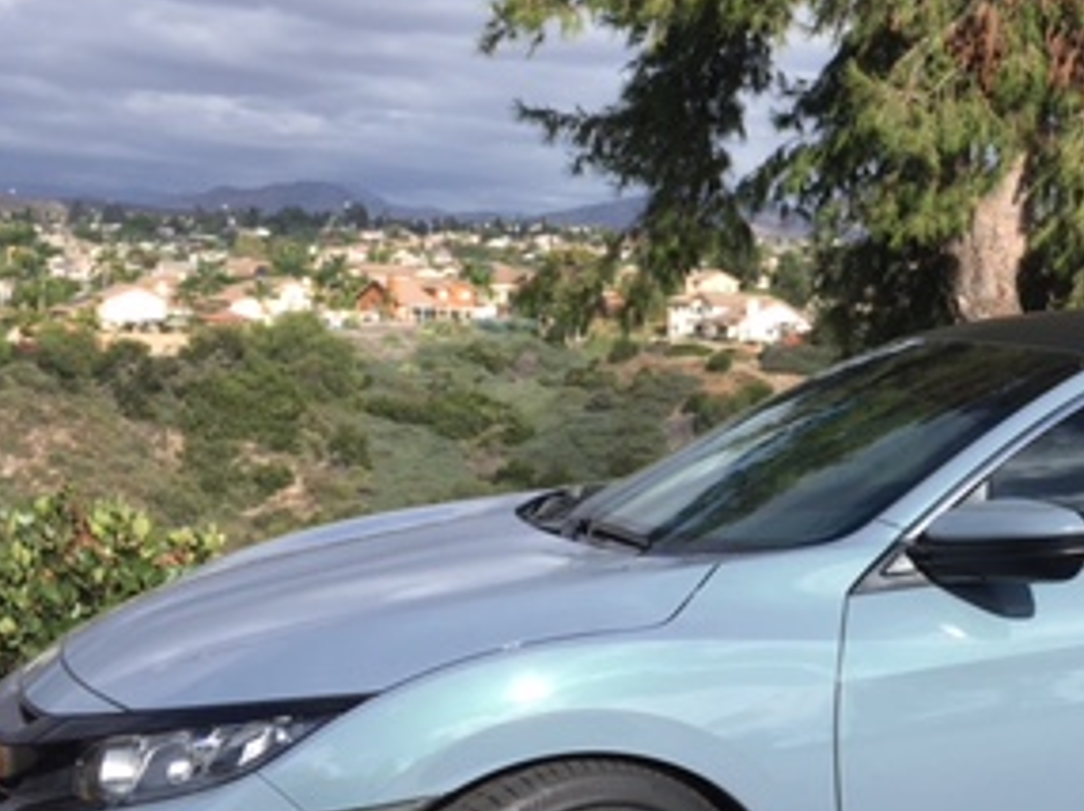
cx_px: 985
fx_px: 2034
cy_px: 330
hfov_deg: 28.6
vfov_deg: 22.5
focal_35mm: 65
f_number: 2.2
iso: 25
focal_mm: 4.15
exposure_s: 1/1374
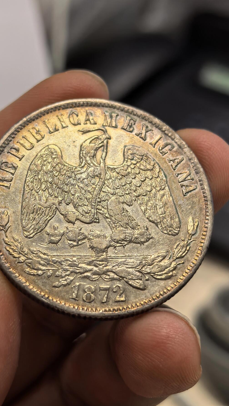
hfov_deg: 20.4
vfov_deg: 35.4
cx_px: 99
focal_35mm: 59
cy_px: 203
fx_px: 637
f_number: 2
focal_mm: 6.98
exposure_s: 1/100
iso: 80
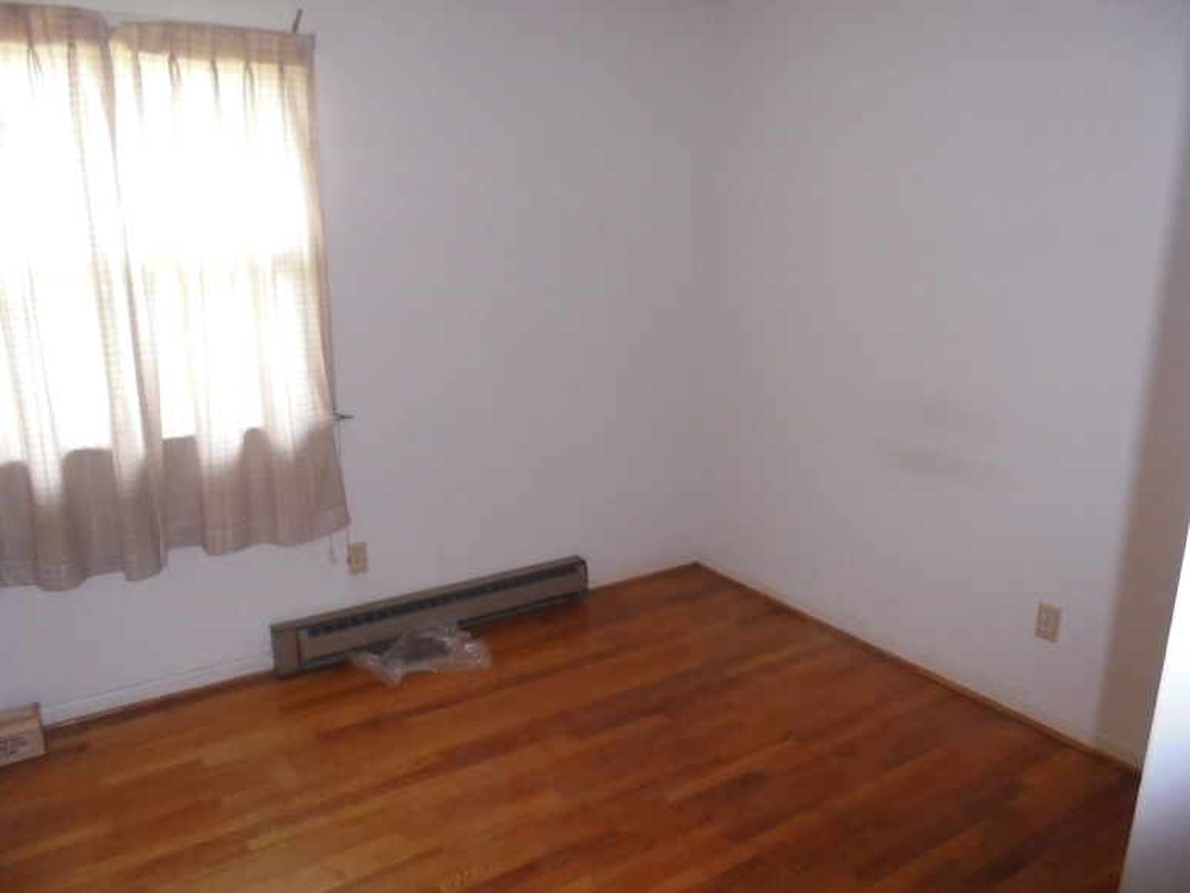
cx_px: 595
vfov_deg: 53.1
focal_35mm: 26
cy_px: 446
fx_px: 894
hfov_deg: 67.3
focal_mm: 4.6
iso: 400
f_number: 3.5
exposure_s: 1/30
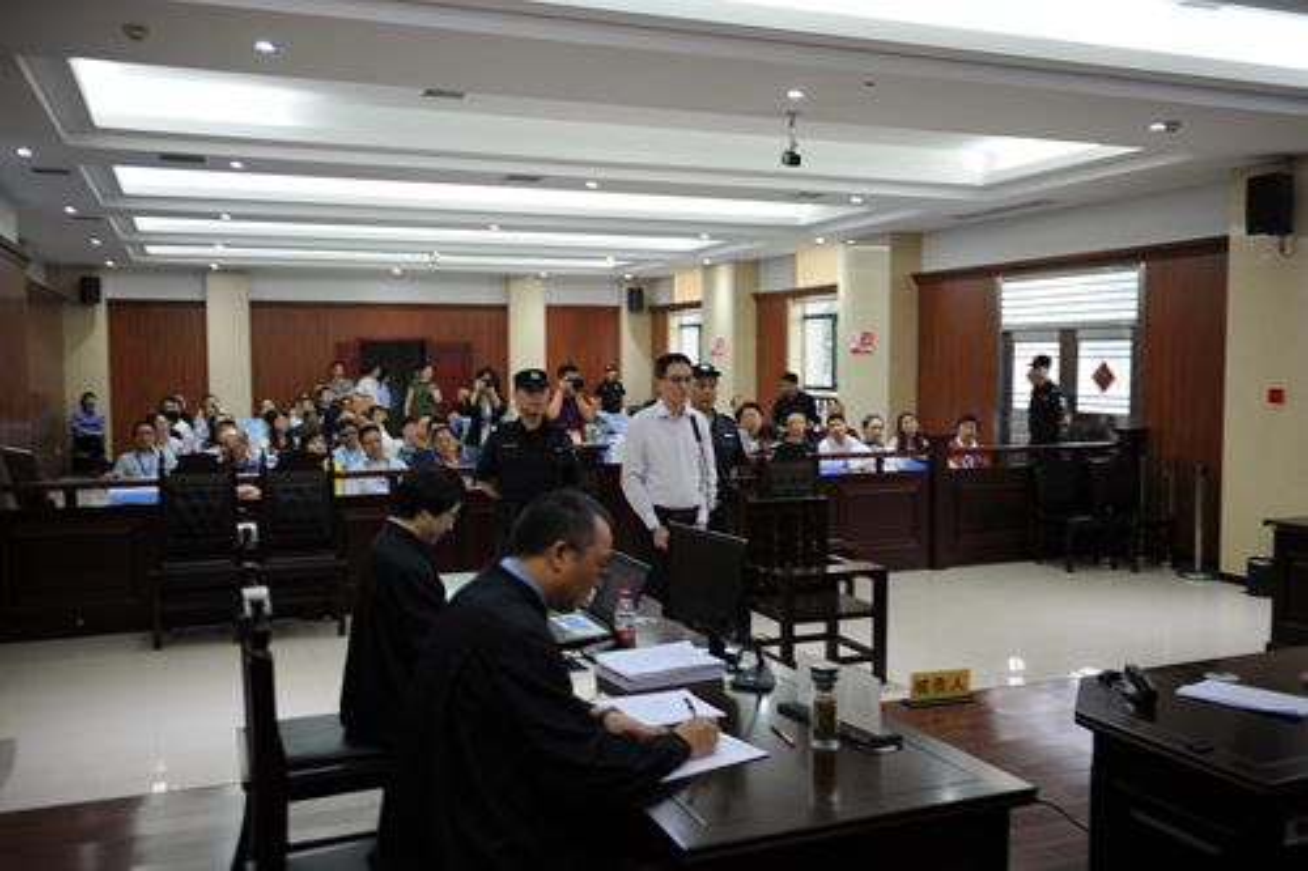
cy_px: 436
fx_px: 1162
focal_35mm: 32
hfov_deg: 58.7
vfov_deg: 41.1
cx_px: 654
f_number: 2.8
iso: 280
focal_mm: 32
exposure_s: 1/30
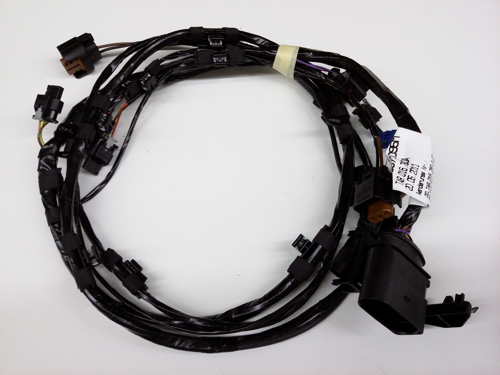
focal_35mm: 32
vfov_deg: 44.2
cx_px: 250
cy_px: 188
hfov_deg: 56.8
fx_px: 462
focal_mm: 3.4
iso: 160
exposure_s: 1/17
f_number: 2.4
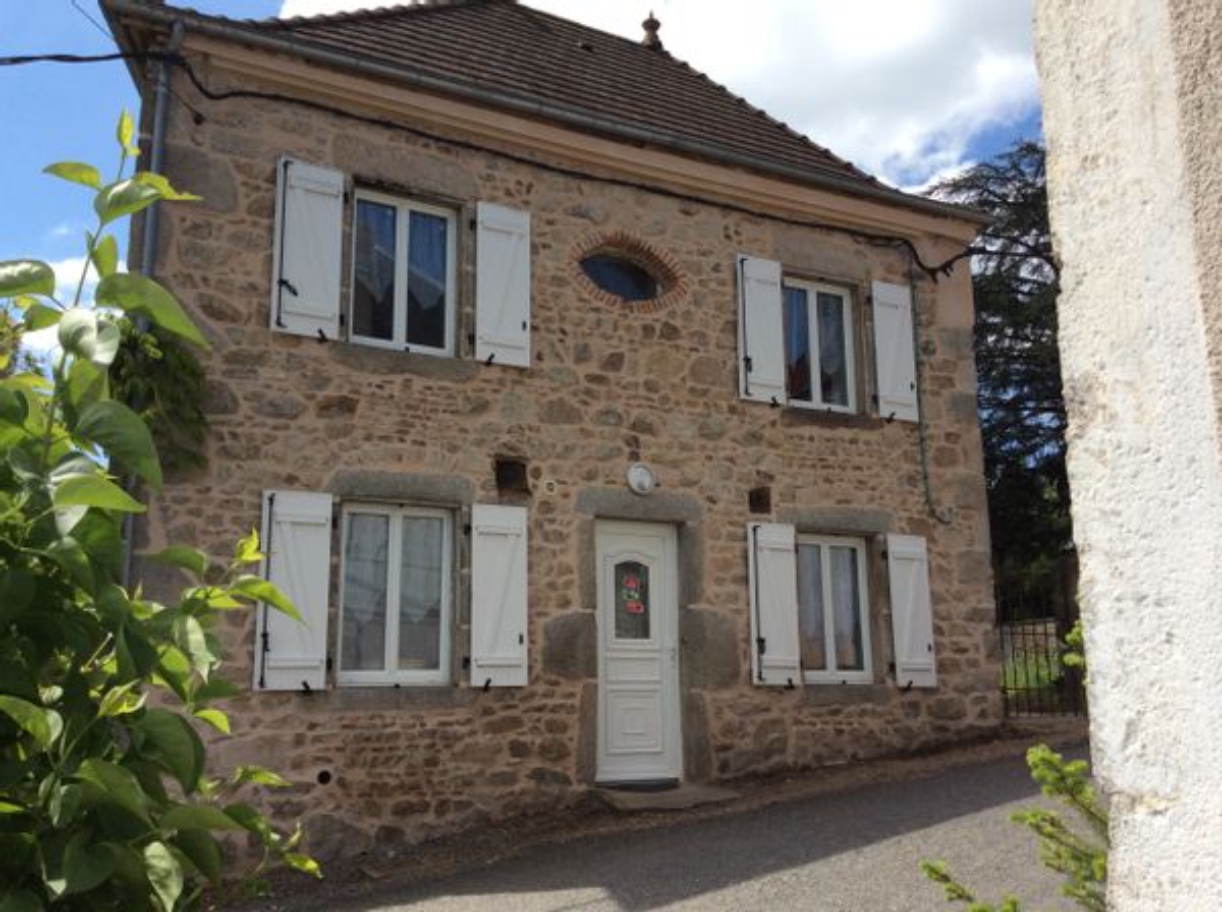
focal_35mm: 33
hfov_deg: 55.4
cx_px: 611
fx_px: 1163
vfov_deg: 42.8
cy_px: 456
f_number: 2.4
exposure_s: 1/1466
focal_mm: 3.3
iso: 32
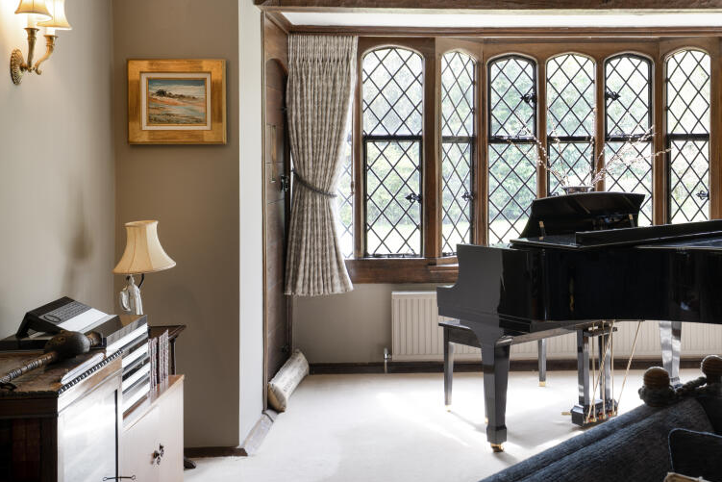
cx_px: 491
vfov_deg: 29.8
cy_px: 181
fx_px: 903
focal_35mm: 45
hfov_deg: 42.9
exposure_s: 1/4
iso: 100
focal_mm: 33
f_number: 6.3
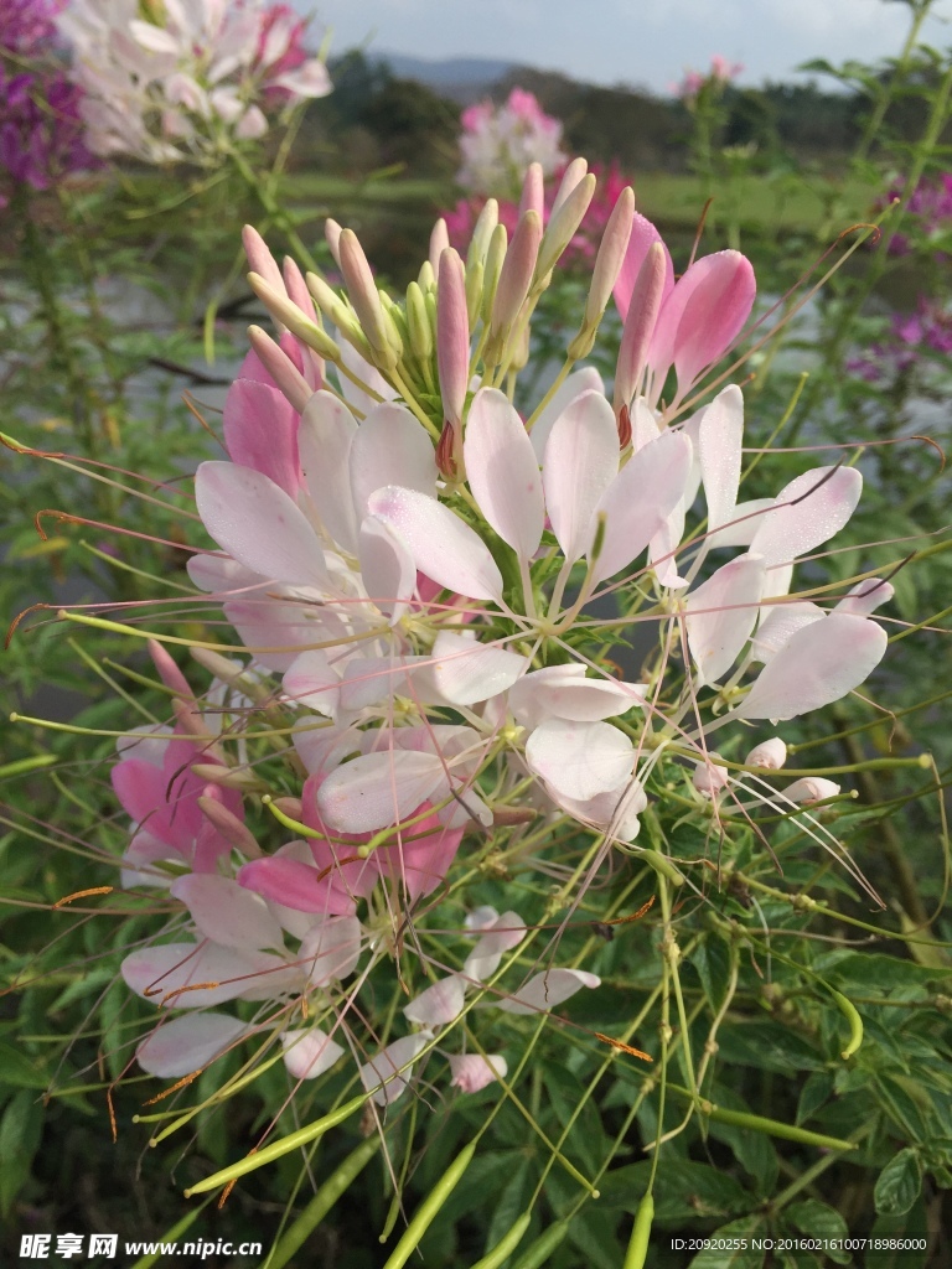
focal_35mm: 29
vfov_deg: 61.7
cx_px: 476
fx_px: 1063
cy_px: 634
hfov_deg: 48.2
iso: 32
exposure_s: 1/3300
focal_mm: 4.15
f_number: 2.2
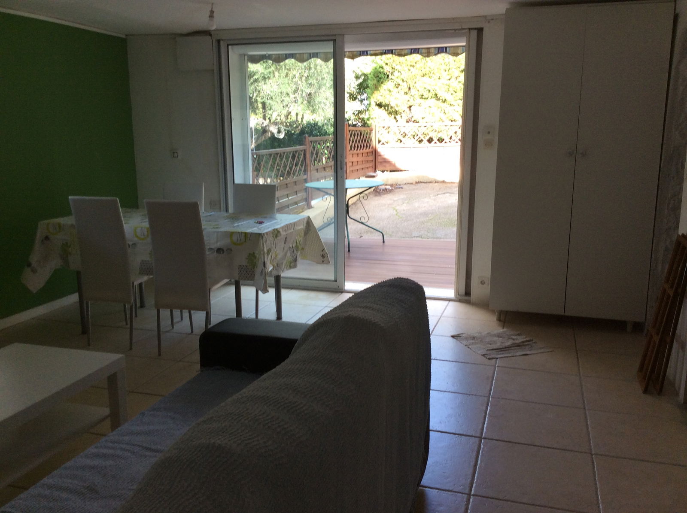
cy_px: 256
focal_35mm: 32
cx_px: 344
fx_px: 634
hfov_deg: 56.9
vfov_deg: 44.1
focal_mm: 3.3
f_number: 2.4
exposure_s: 1/100
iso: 32
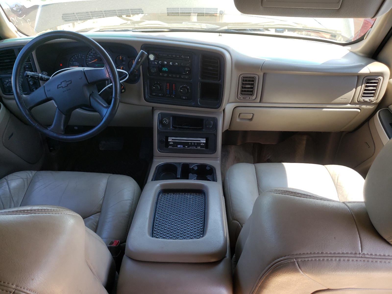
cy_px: 147
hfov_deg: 67.3
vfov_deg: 53.1
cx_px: 196
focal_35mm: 26
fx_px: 294
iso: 50
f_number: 1.5
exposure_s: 1/120
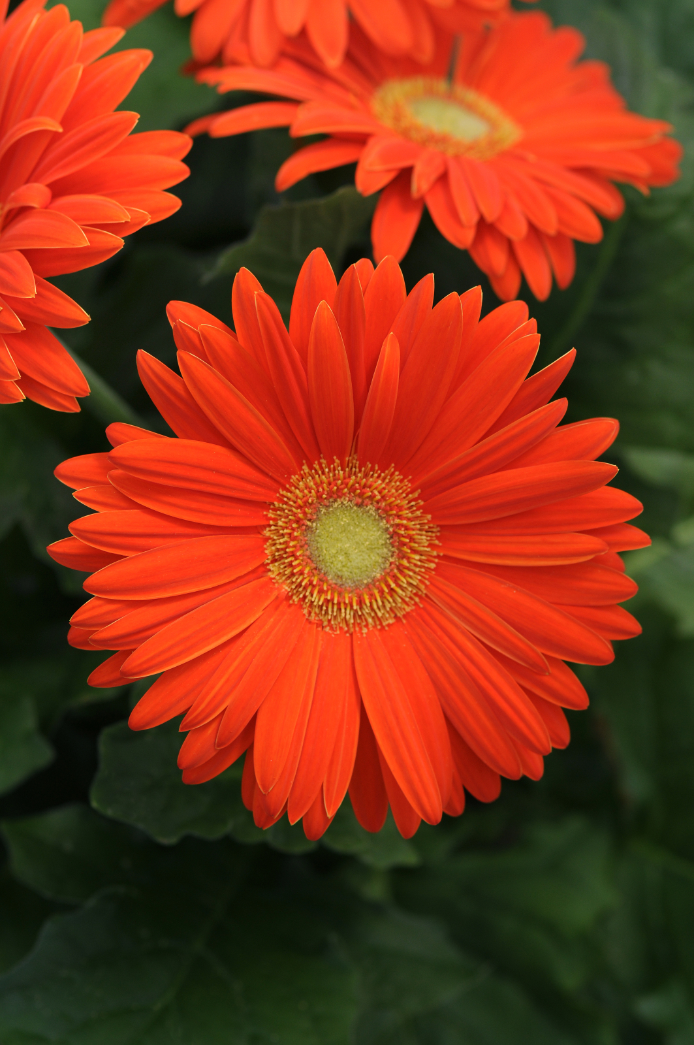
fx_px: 4565
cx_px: 347
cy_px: 522
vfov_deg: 13.1
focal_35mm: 158
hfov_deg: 8.7
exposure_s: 1/400
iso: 200
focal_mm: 105
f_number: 5.6
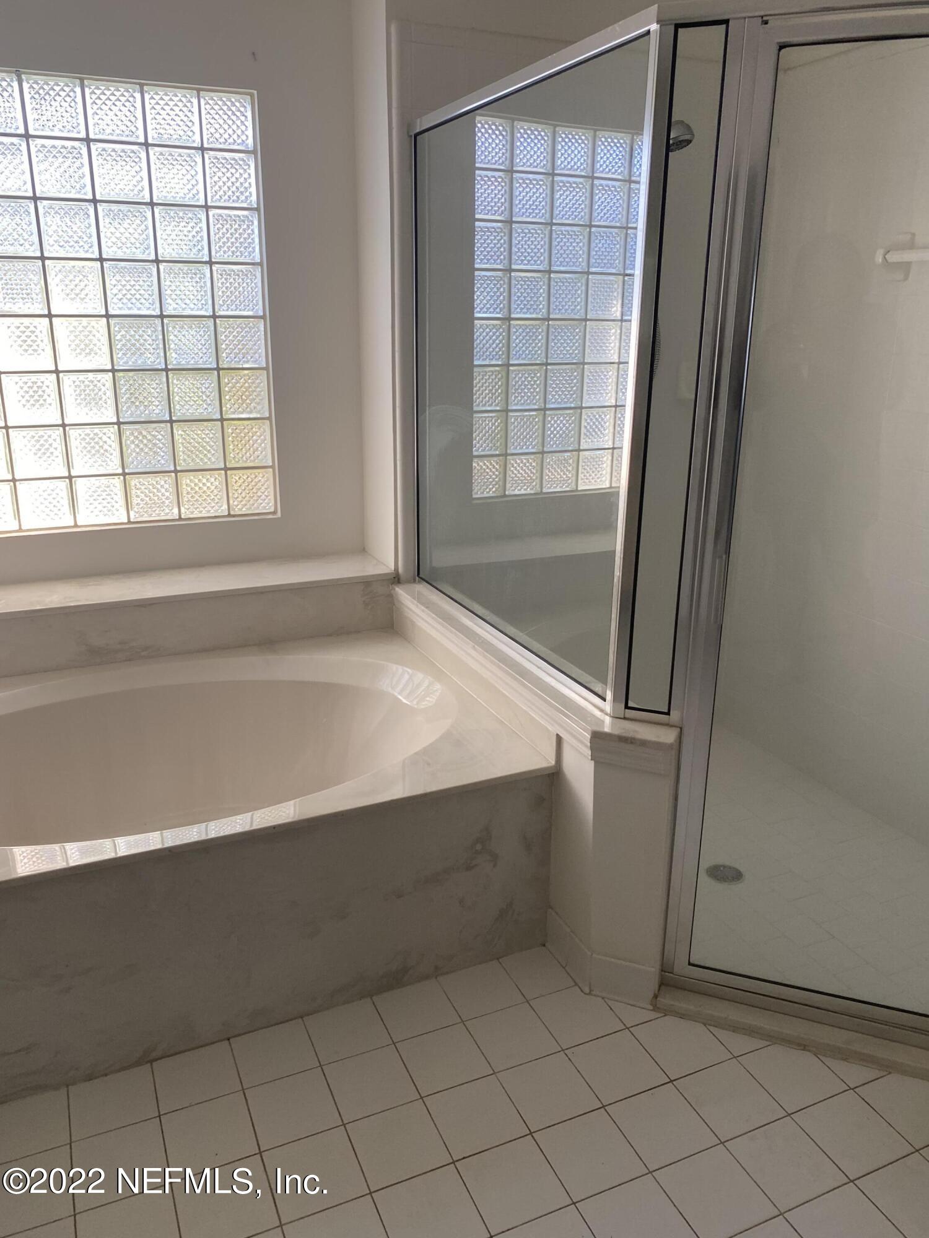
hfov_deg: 53.1
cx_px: 464
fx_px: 930
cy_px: 619
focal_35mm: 26
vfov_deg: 67.3
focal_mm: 4.25
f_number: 1.8
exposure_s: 1/110
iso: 125
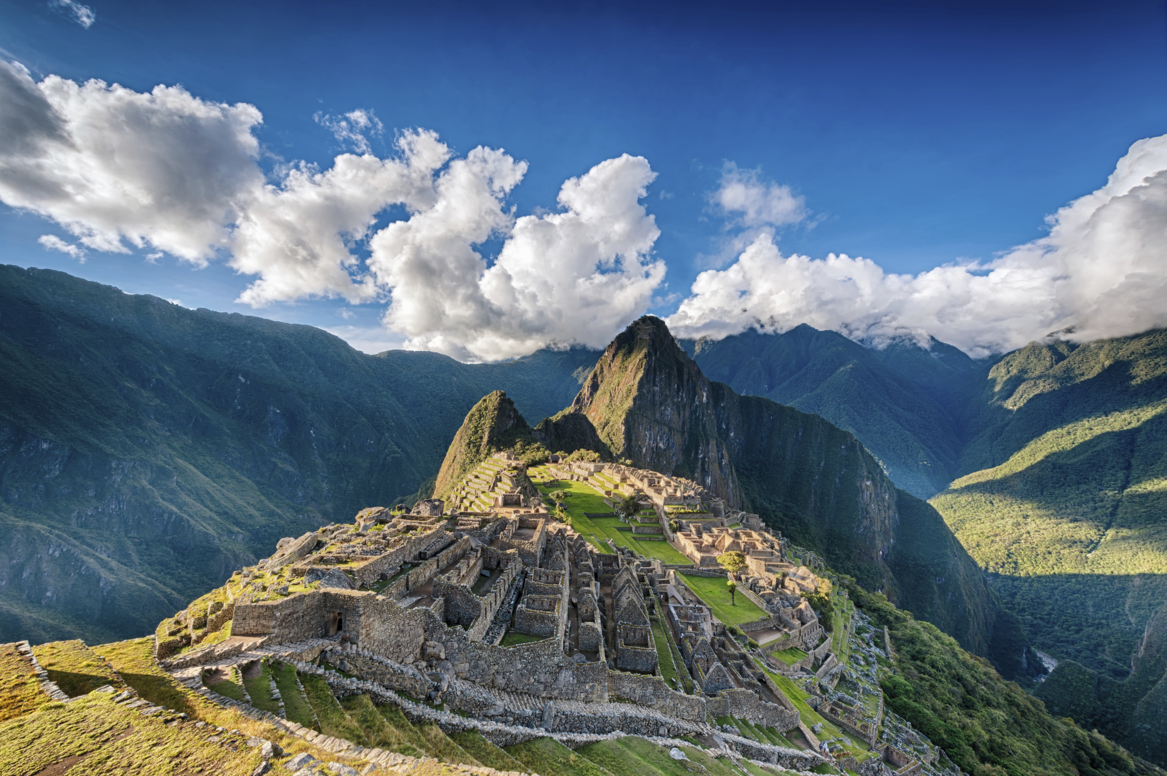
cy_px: 388
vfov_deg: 81.1
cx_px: 584
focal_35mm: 14
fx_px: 454
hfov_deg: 104.3
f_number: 16
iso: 100
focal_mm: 14
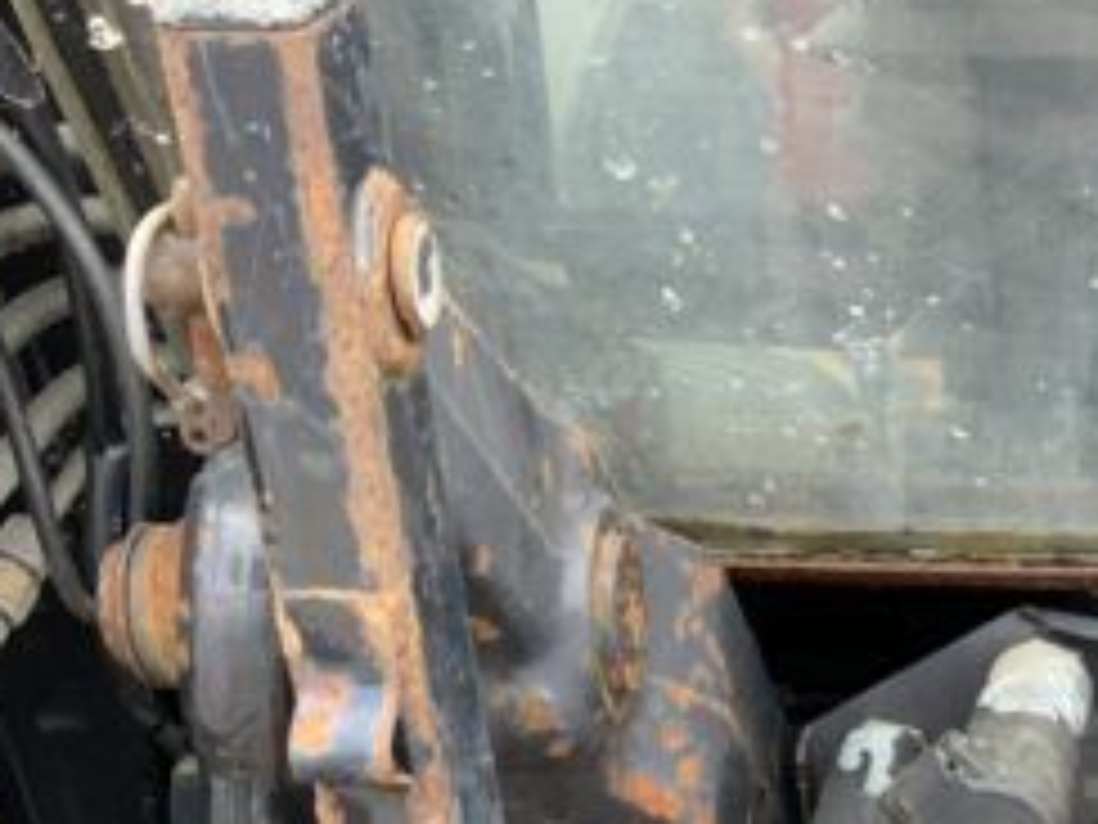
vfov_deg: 18.4
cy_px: 977
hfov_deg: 23.2
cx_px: 1372
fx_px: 2411
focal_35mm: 76
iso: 25
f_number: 1.8
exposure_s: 1/122
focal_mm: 3
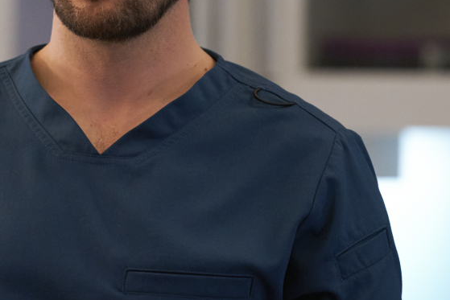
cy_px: 35
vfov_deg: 3.2
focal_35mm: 429
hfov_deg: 4.8
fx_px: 5364
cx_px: 122
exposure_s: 1/250
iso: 6400
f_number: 4
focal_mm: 200
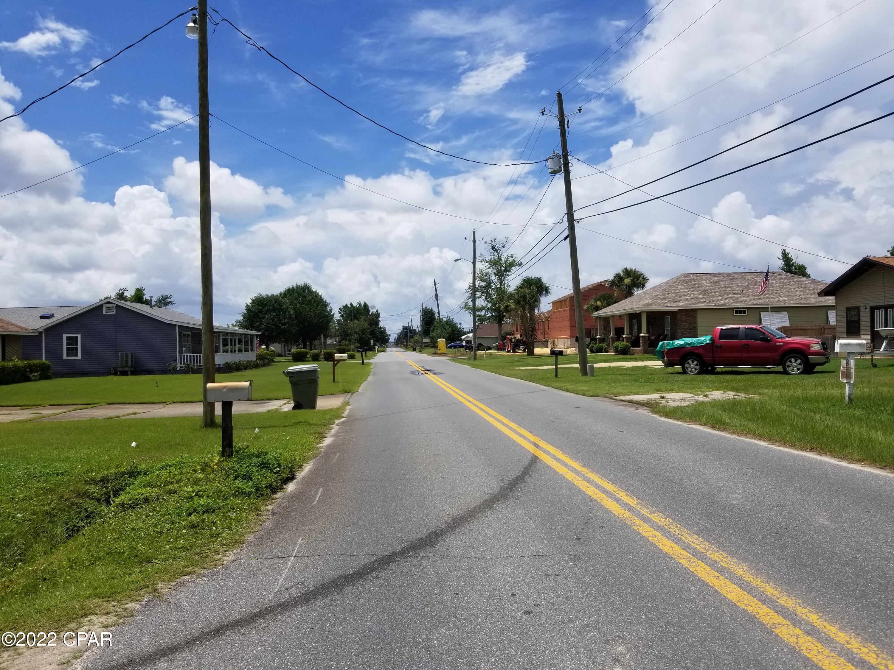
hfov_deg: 67.3
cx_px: 447
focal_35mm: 26
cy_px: 335
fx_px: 671
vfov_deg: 53.1
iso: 50
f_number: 1.7
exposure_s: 1/5008
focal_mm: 4.25
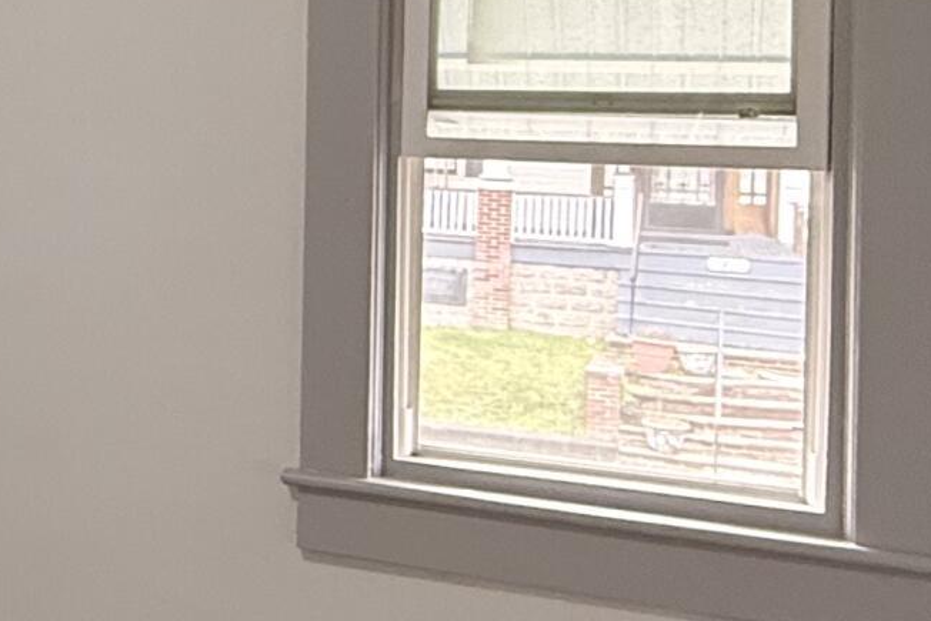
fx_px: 1733
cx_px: -484
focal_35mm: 67
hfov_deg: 23.6
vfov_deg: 20.0
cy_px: 103
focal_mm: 2.22
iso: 200
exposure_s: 1/120
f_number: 2.2
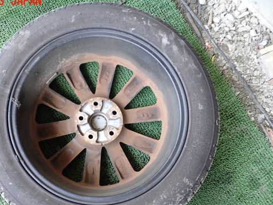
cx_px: 108
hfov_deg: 49.8
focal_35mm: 37
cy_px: 121
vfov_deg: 38.6
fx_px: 292
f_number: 2.3
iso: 200
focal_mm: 5.4
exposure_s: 1/40
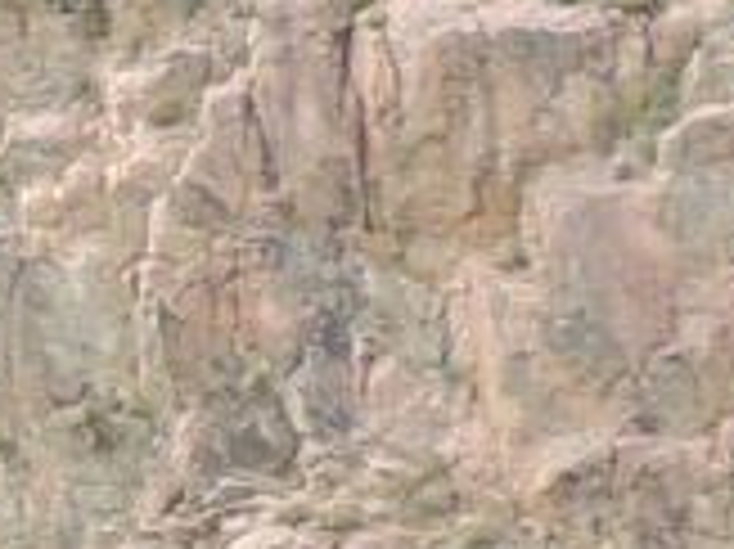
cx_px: -1432
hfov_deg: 8.7
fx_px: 4005
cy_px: 644
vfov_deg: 7.8
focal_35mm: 189
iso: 100
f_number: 3
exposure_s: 1/125
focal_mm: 4.3
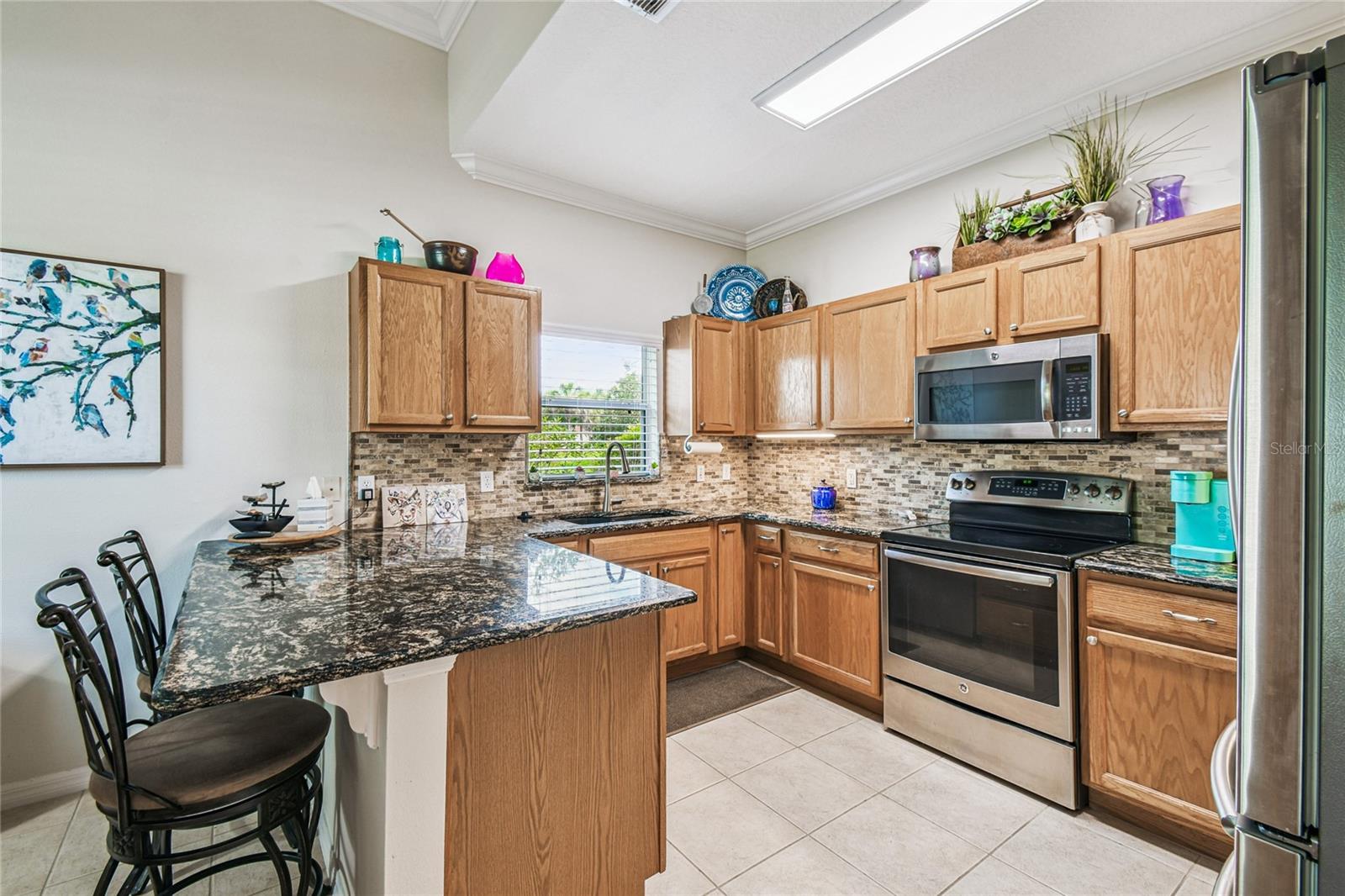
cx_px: 672
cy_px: 448
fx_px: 560
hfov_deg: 100.4
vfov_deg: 77.3
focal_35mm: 15
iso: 100
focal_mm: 10
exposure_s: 1/8
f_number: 7.1
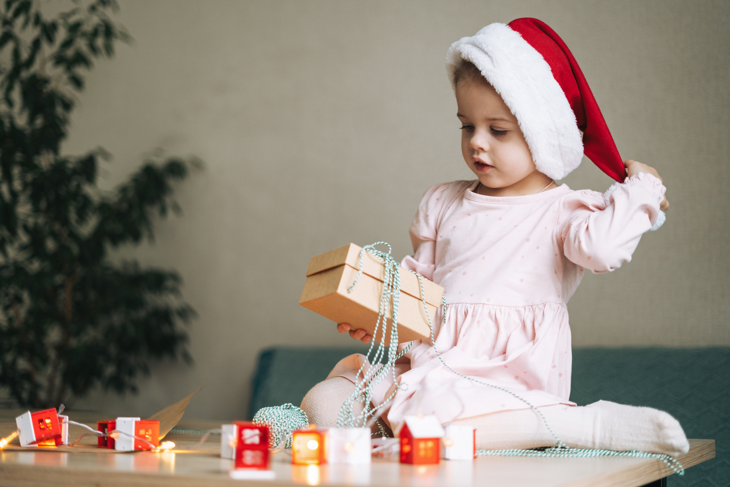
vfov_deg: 27.0
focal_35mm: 50
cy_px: 244
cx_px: 365
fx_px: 1014
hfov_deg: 39.6
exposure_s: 1/160
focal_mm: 50
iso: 400
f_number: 2
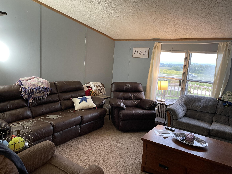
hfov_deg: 67.3
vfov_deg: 53.1
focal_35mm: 26
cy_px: 87
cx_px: 116
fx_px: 174
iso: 160
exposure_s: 1/60
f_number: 1.6
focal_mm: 4.2
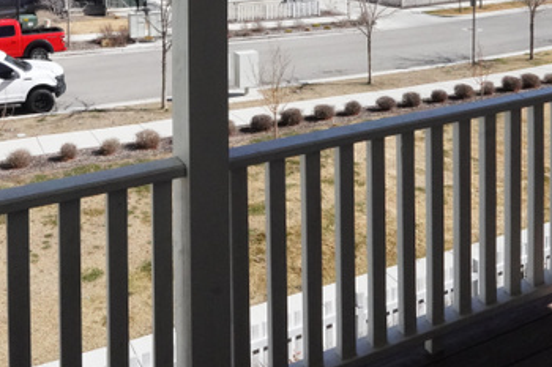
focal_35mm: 41
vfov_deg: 28.0
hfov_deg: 47.3
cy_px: -86
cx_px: 232
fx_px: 628
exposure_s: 1/4000
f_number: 16
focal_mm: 14
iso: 6400
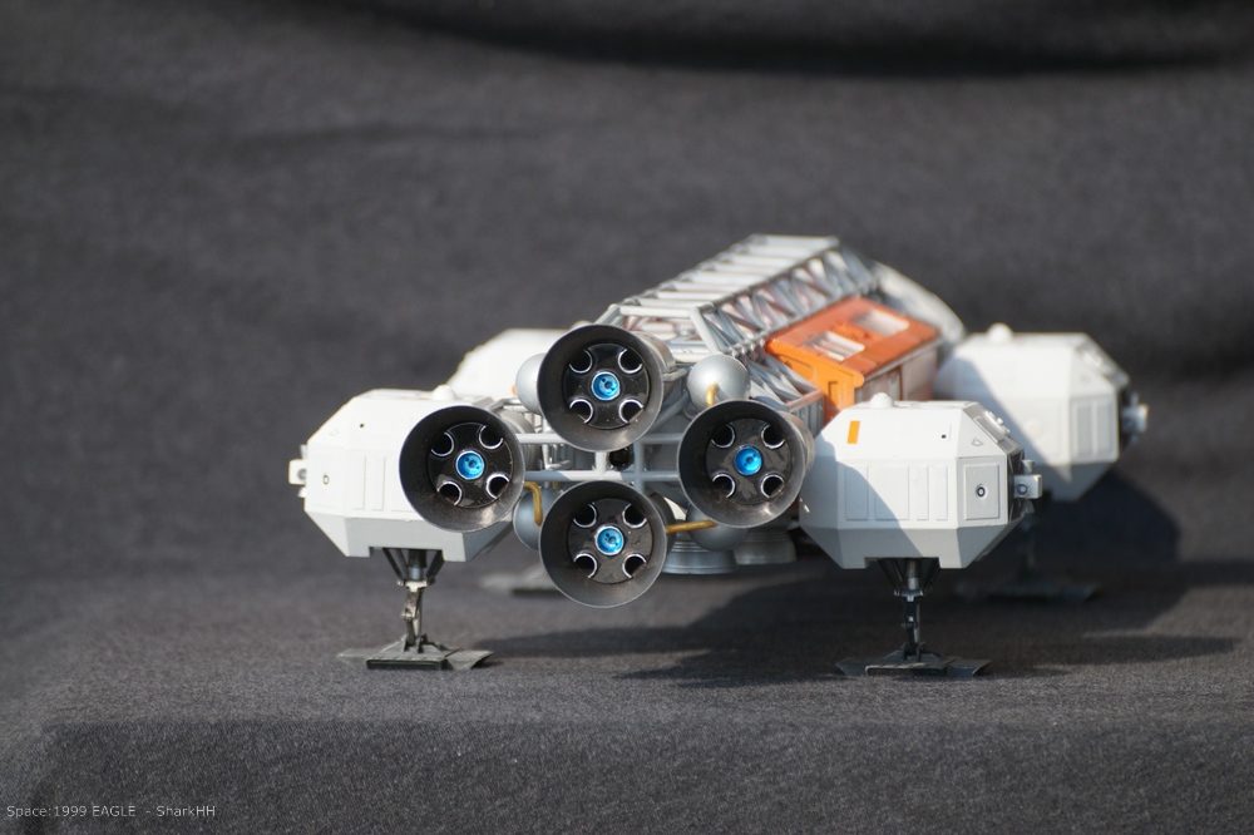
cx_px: 627
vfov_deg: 3.1
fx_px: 15669
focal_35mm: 450
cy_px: 418
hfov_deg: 4.6
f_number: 5.6
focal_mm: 300
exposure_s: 1/500
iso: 125
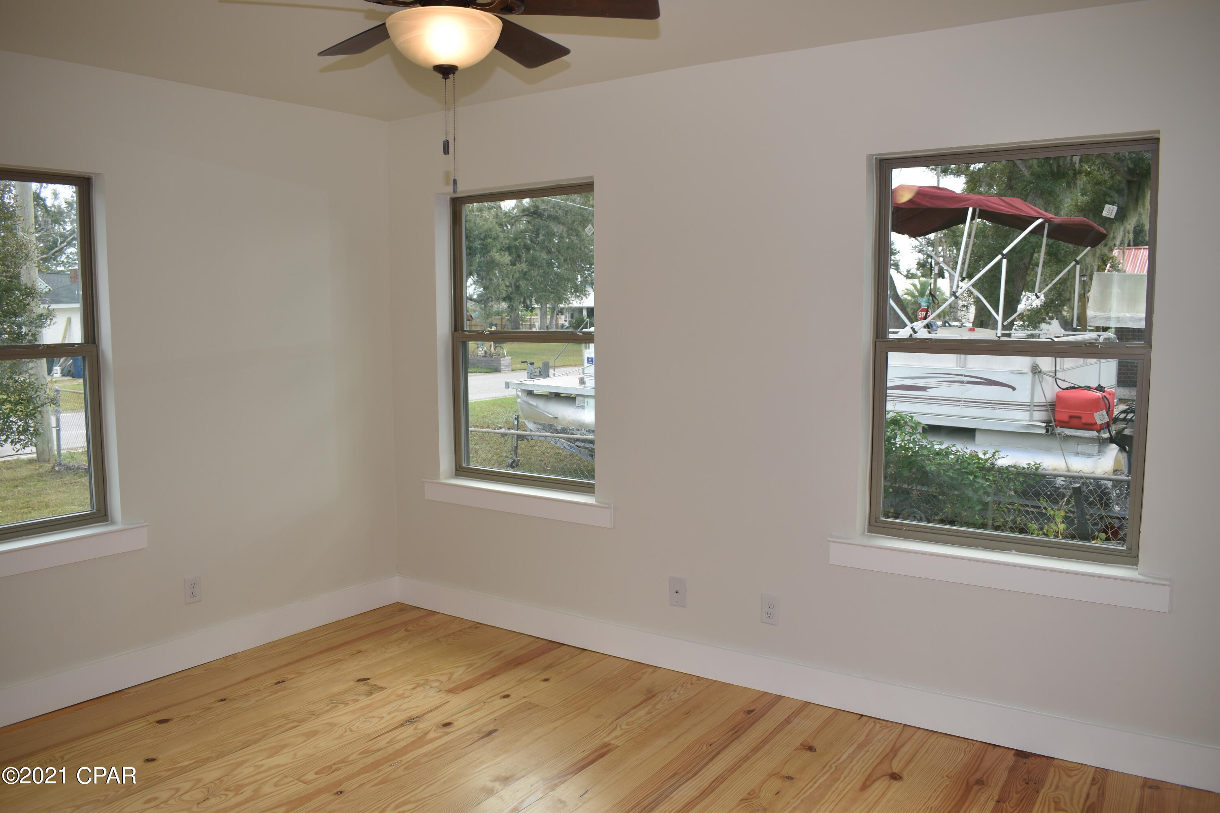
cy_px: 406
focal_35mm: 27
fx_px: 915
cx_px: 610
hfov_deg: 67.4
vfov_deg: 47.9
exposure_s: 1/100
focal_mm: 18
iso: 100
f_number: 5
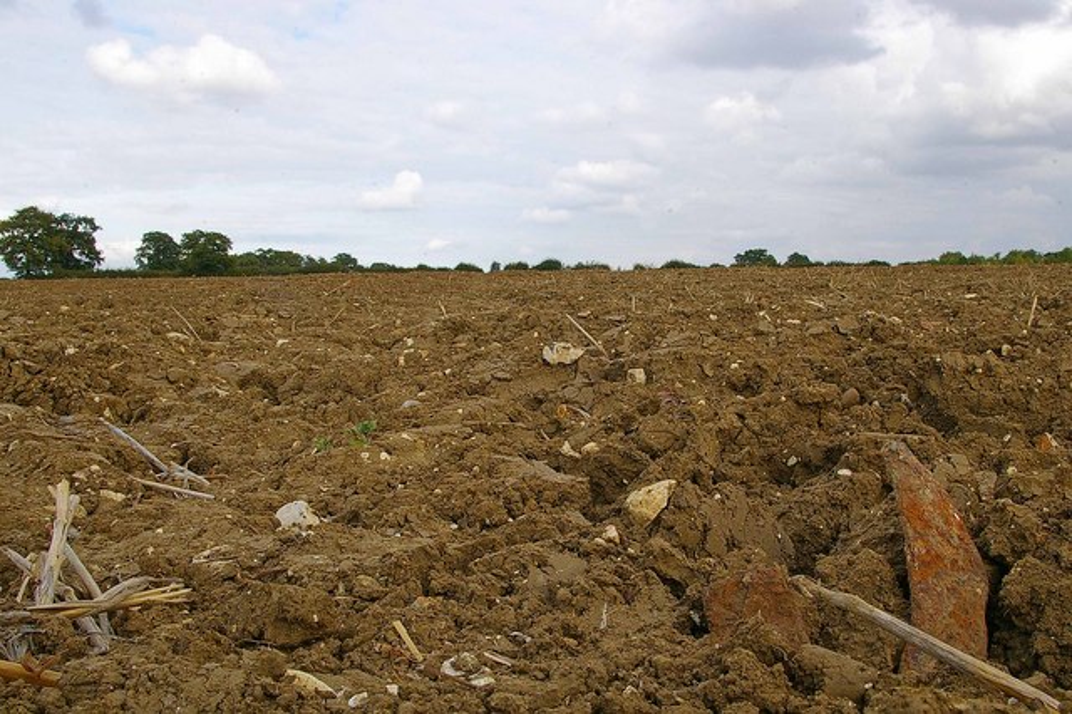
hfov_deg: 55.1
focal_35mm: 34
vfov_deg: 38.3
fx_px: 1027
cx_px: 536
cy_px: 357
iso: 200
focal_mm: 23
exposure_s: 1/20
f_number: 27
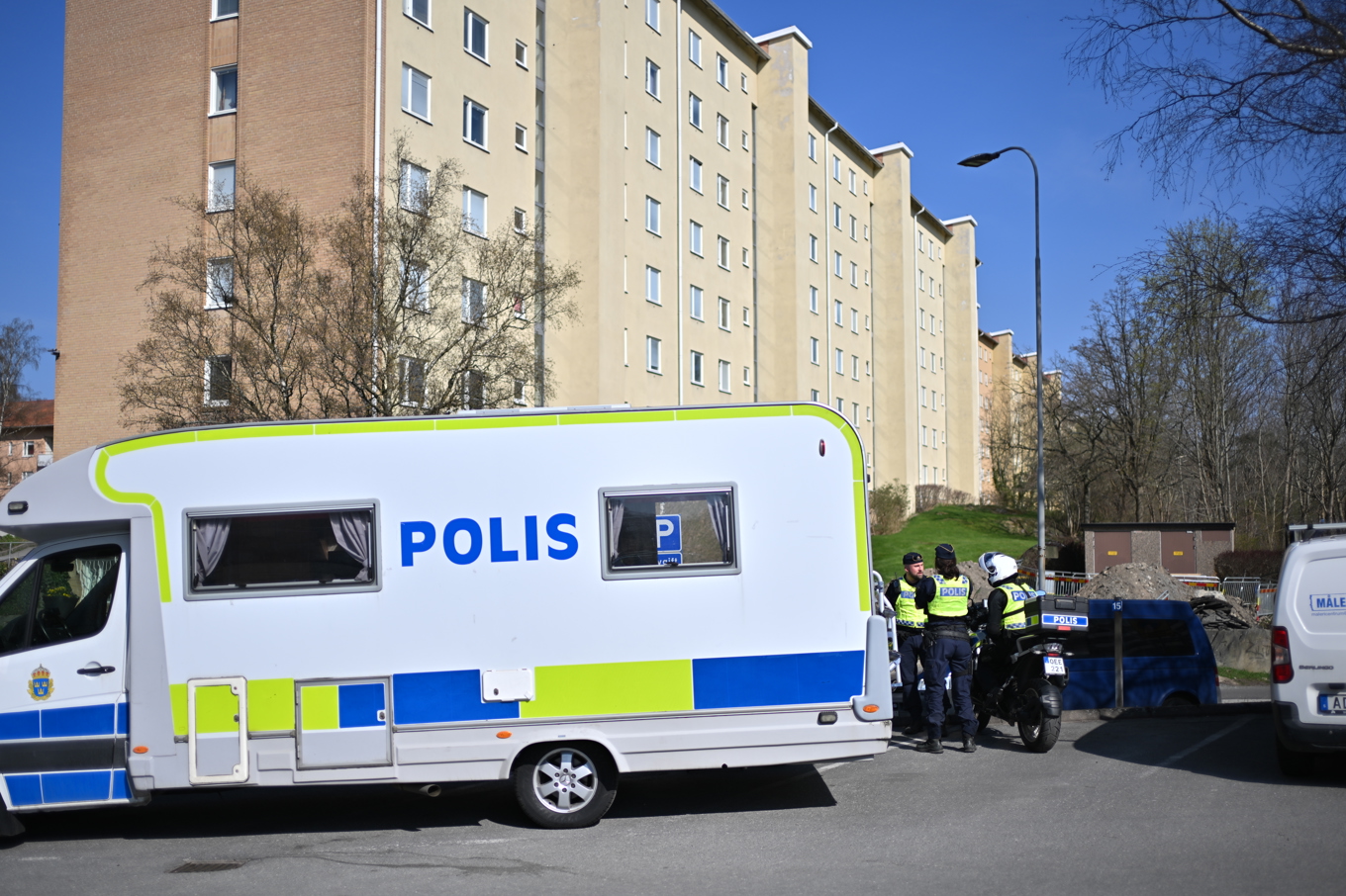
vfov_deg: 37.8
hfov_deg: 54.4
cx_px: 673
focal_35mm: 35
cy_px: 448
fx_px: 1308
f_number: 1.4
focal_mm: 35
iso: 64
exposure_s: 1/5000
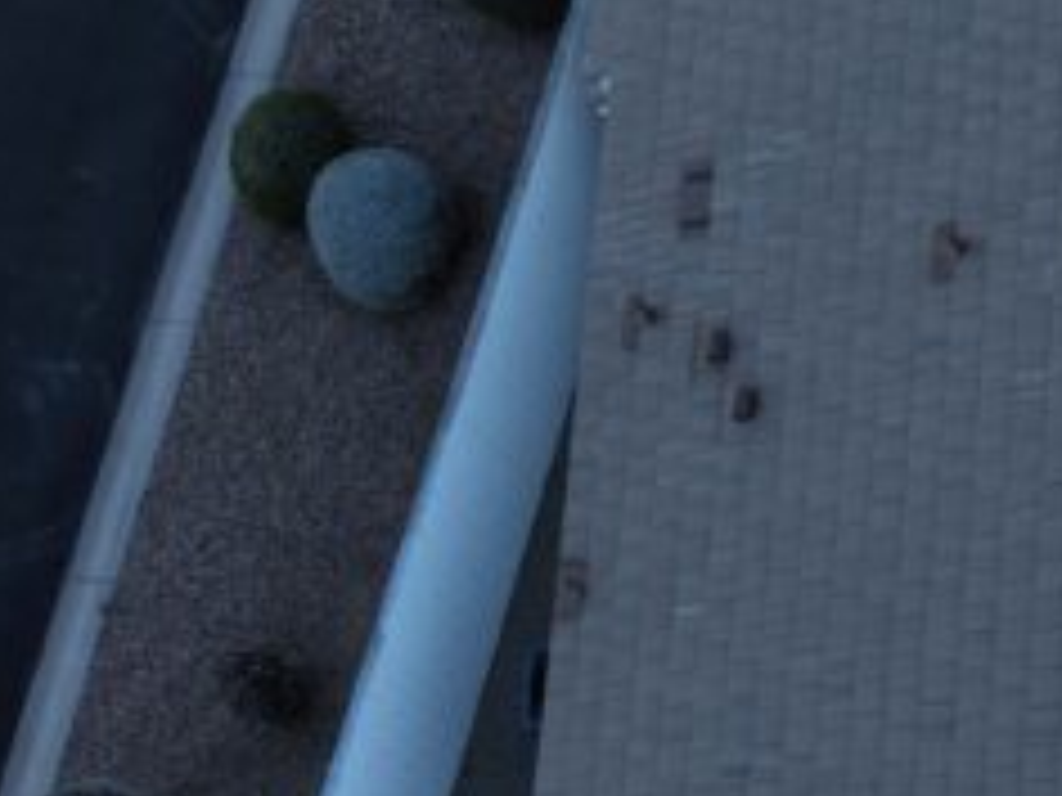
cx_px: 1629
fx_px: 2393
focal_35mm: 78
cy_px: 1066
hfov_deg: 20.9
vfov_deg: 17.6
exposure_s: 1/800
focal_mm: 8.67
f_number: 1.8
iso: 100
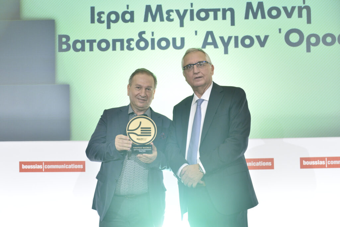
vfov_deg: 28.1
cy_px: 114
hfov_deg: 41.1
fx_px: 453
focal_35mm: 48
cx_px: 170
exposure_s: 1/200
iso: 2000
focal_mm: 48
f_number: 4
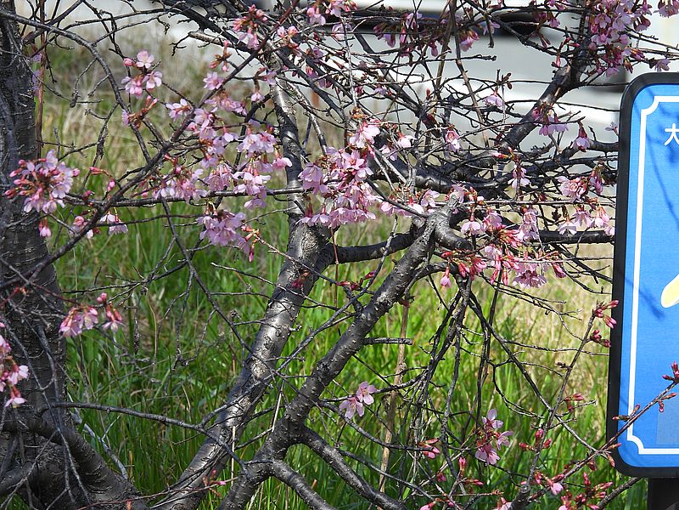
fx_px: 7846
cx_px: 340
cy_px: 255
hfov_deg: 5.0
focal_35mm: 400
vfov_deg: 3.7
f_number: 5
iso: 100
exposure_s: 1/320
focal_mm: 71.4
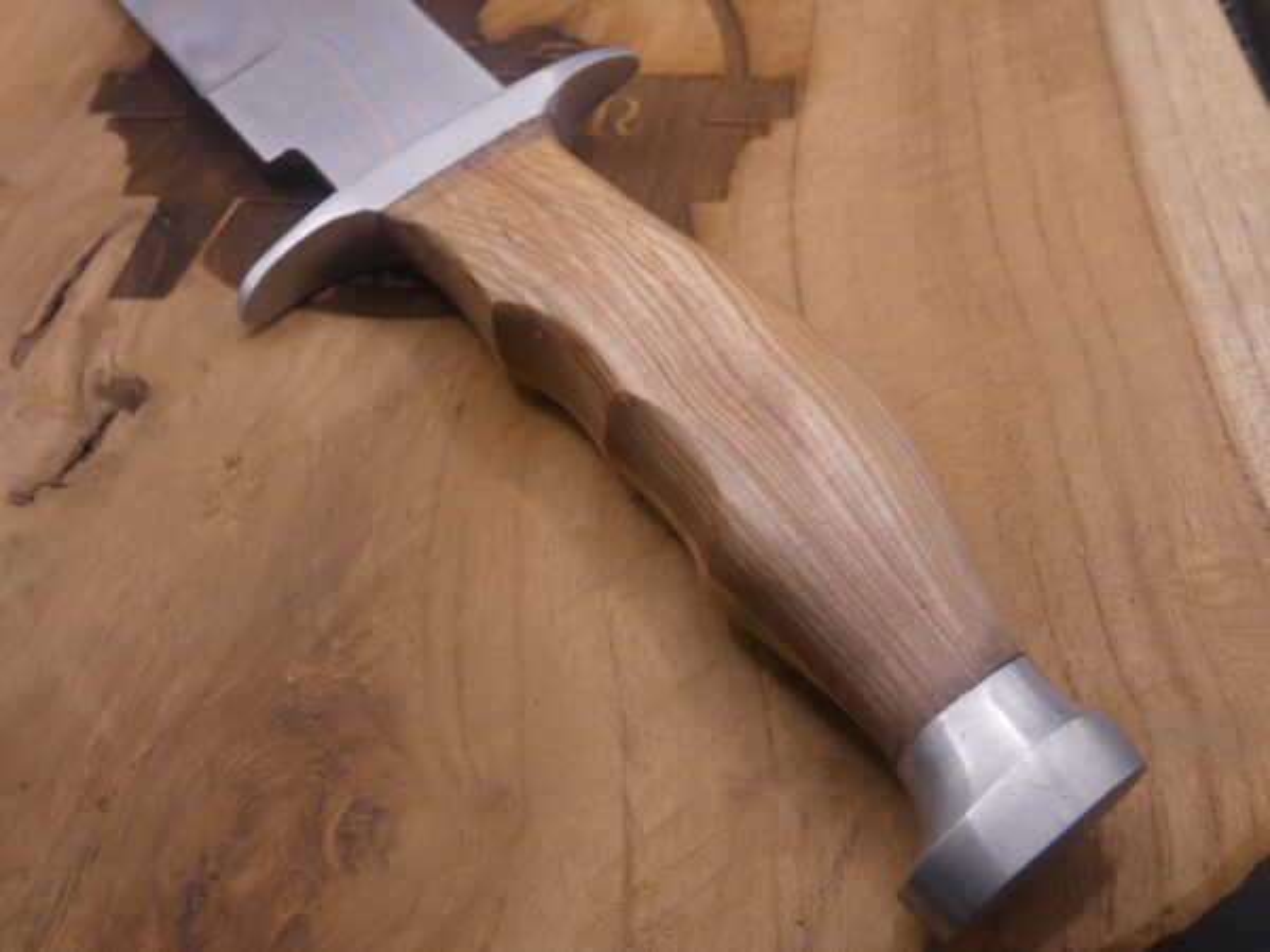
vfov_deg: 40.7
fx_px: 1284
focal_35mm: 35
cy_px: 476
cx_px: 635
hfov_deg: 52.6
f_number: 3.4
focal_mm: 6.2
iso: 125
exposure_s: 1/80
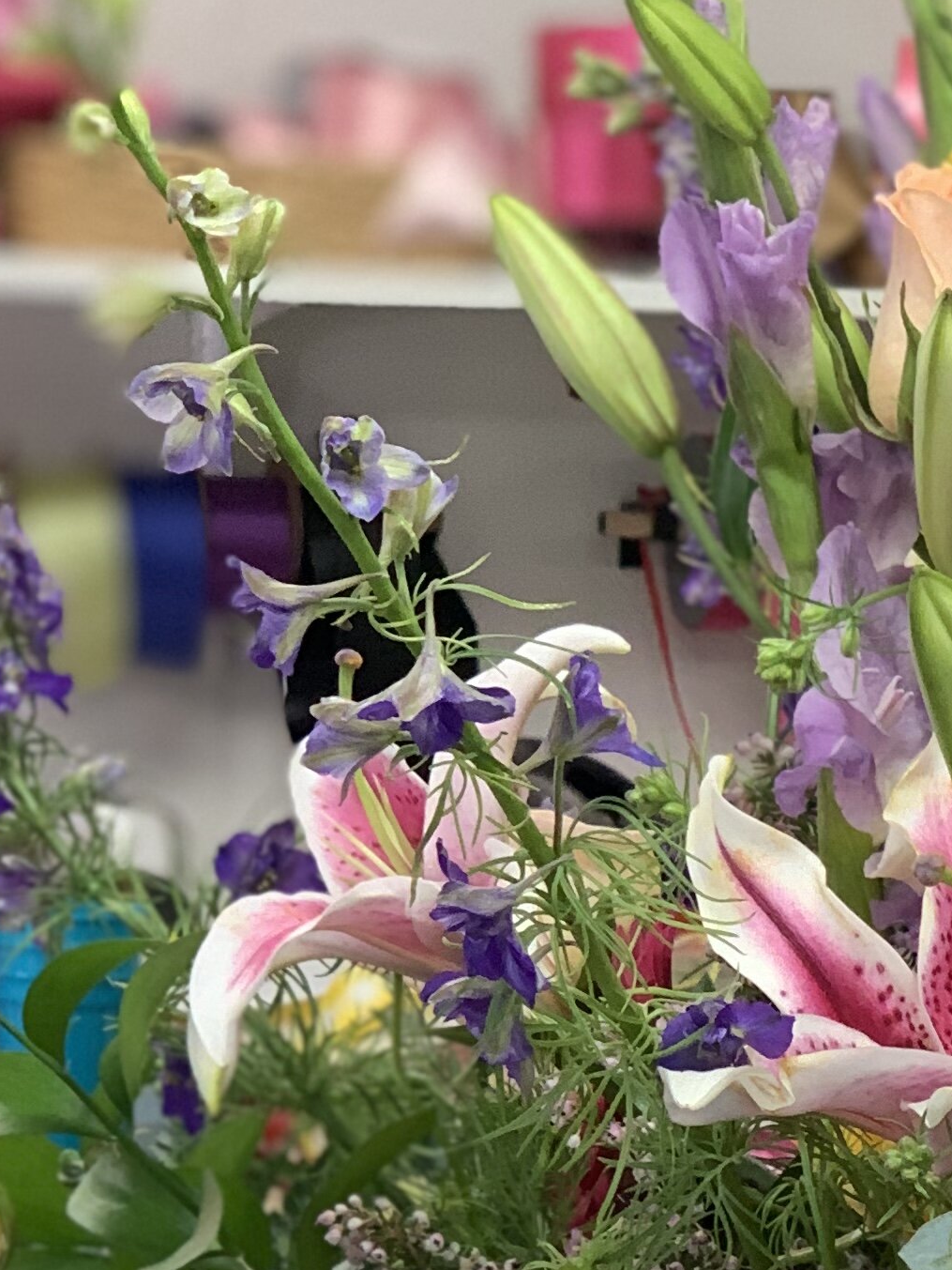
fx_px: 5683
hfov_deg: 9.5
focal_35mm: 155
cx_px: 1079
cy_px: 1351
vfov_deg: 12.5
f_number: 2.4
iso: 125
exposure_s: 1/60
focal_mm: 6
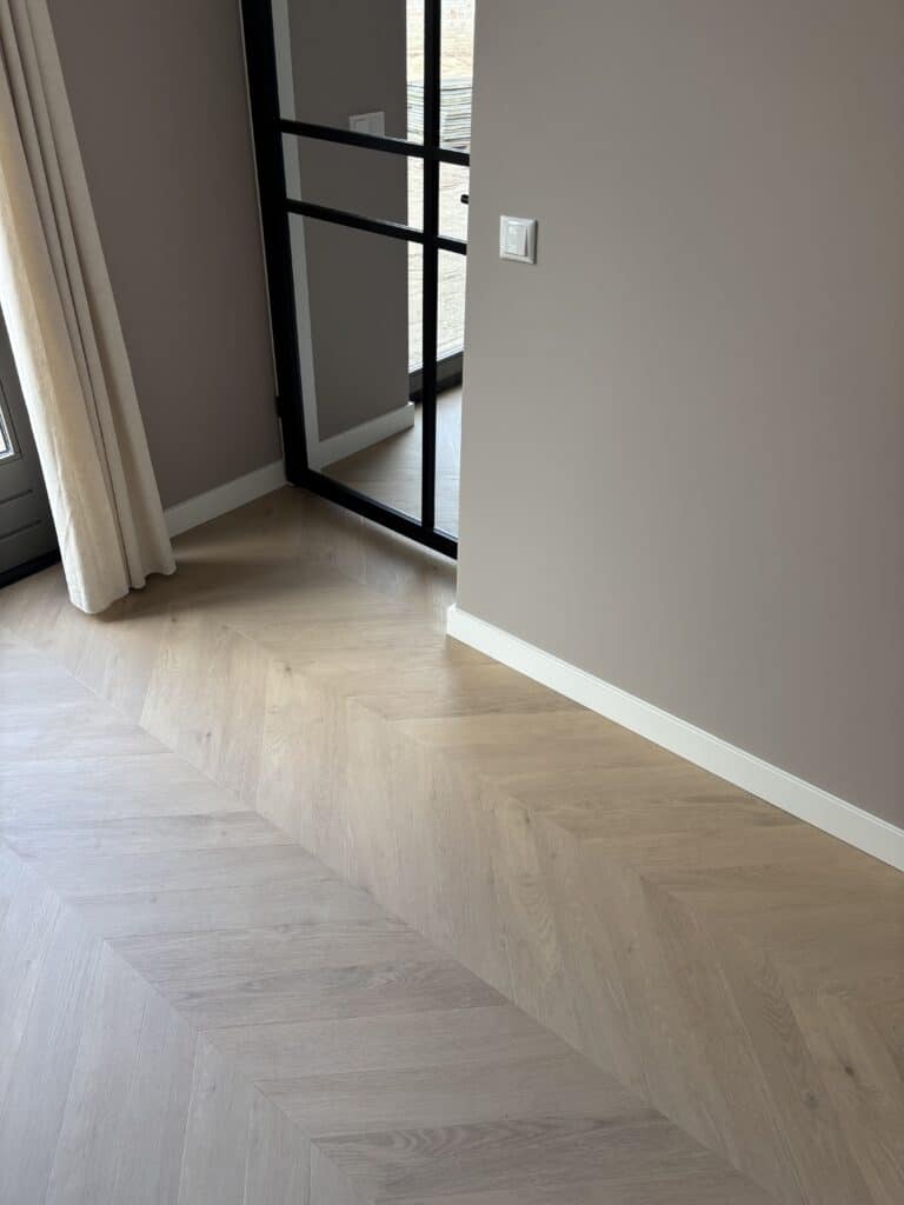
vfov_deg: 67.3
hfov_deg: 53.1
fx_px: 905
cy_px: 602
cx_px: 452
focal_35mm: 26
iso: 80
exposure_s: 1/121
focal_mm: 5.96
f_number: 1.6
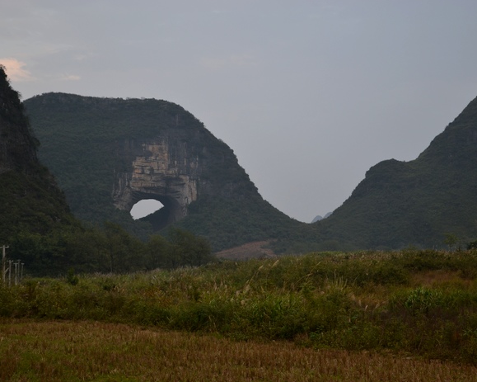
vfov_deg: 20.0
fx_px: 1081
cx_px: 275
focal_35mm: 77
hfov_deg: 24.9
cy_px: 190
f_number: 4.8
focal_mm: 45
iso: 100
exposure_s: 1/40
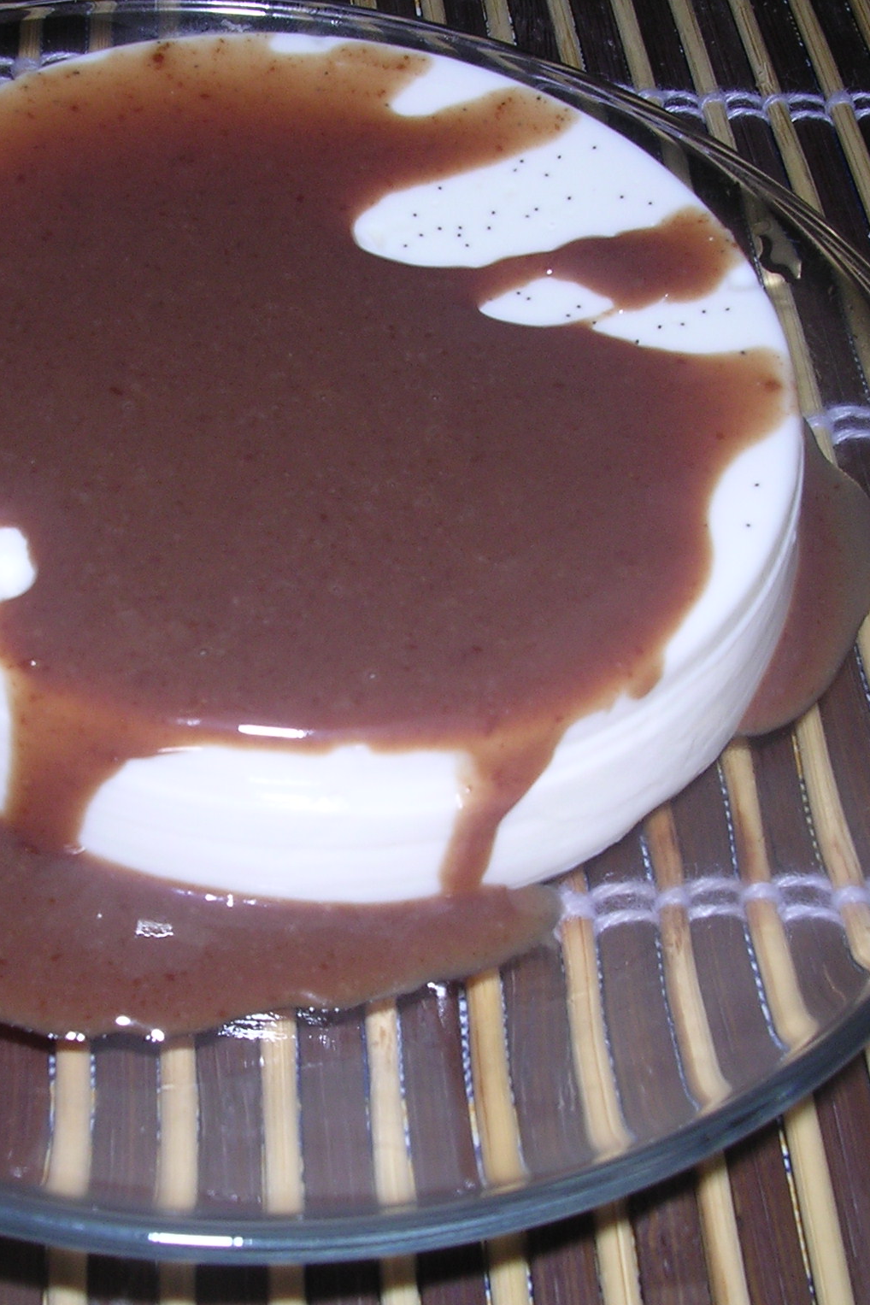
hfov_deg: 25.4
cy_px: 655
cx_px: 282
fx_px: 1921
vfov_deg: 37.5
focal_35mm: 53
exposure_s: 1/60.1
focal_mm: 5.8
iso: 100
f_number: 5.6
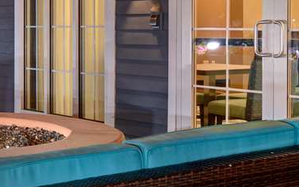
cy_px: 53
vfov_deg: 14.0
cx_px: -18
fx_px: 758
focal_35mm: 93
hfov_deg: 21.3
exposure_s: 1/3.33
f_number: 7.1
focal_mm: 15
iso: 250
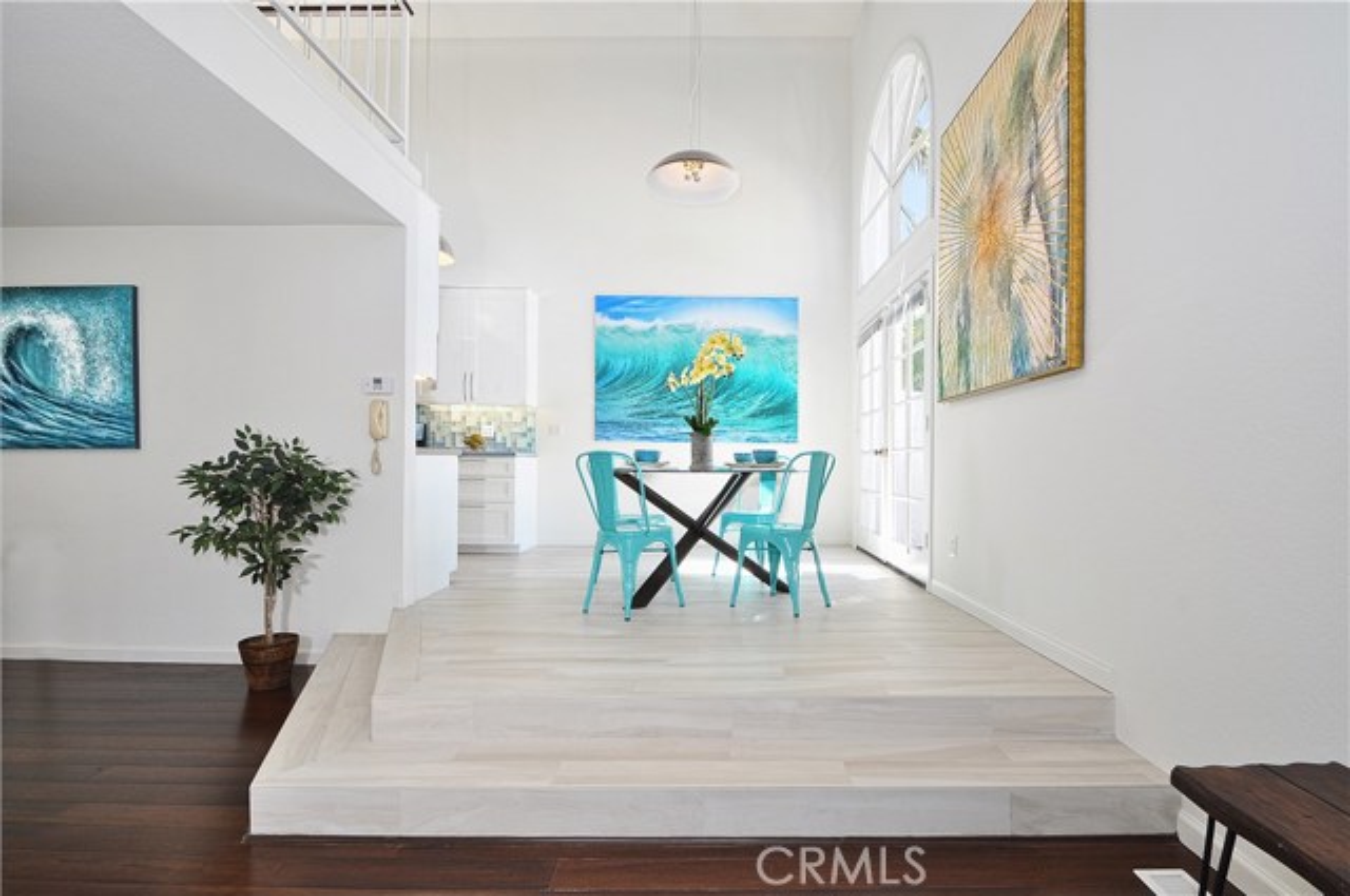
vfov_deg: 77.2
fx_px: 562
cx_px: 675
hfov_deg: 100.5
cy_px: 448
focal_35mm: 15
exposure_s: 1/15
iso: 200
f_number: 9
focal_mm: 10
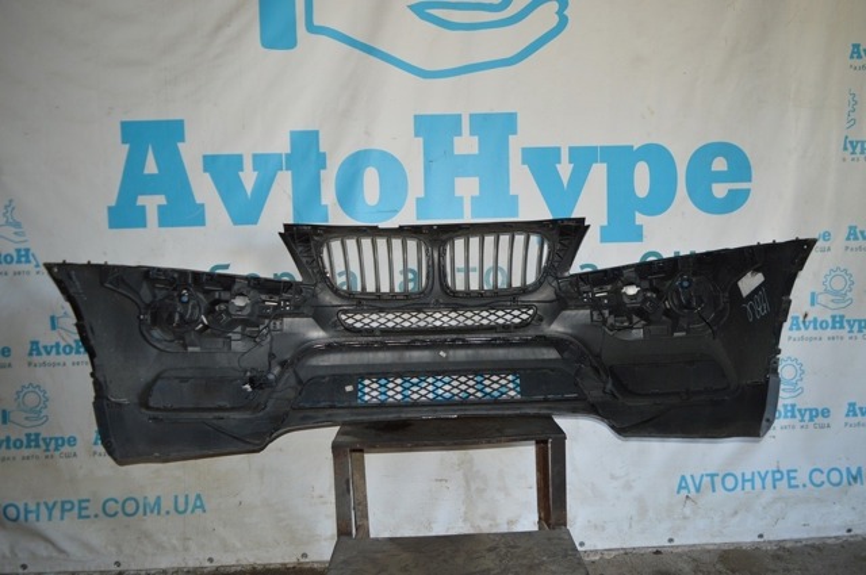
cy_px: 288
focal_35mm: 27
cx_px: 433
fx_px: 649
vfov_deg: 47.8
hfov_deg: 67.4
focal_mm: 18
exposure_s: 1/60
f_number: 4
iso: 400
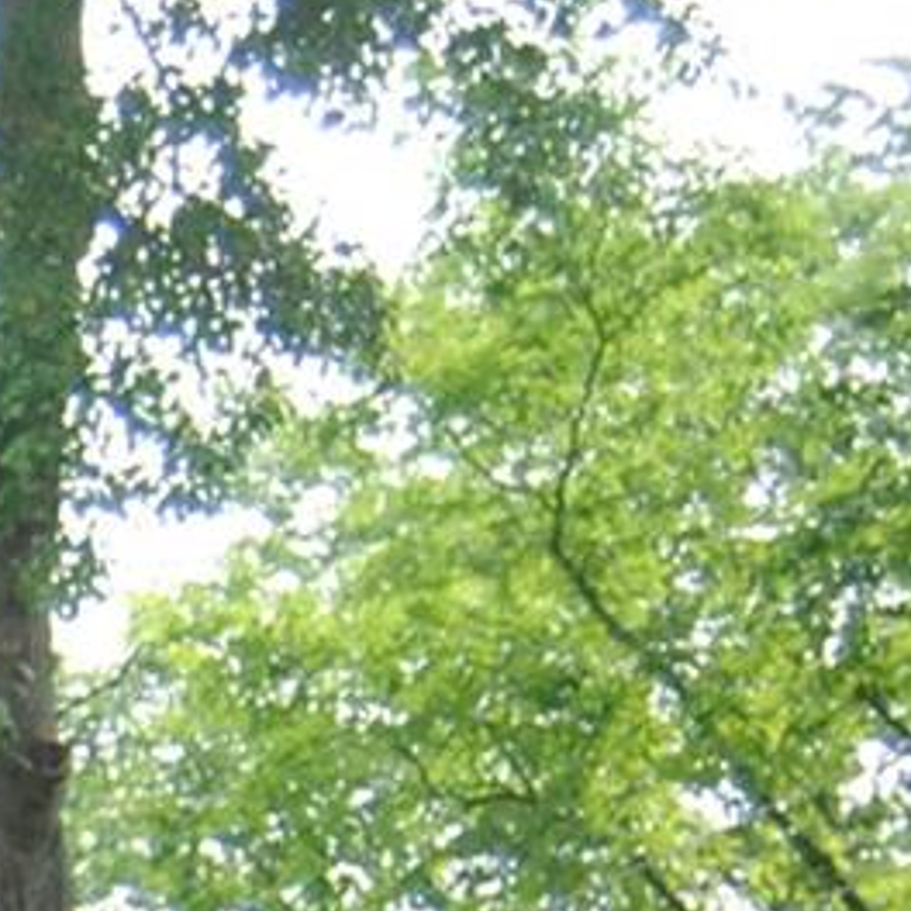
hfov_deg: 6.9
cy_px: 1929
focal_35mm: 238
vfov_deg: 7.1
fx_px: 7086
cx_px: -1266
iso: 100
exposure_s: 1/200
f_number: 3.8
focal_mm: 24
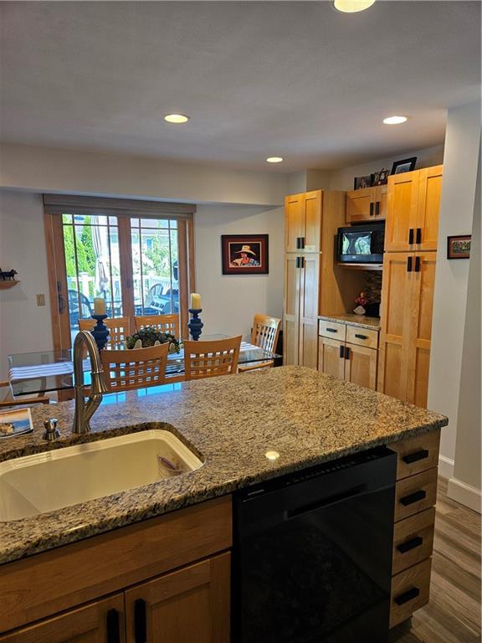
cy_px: 322
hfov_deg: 58.9
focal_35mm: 23
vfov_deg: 73.9
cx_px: 241
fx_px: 427
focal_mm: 5.4
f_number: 1.8
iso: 125
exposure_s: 1/120
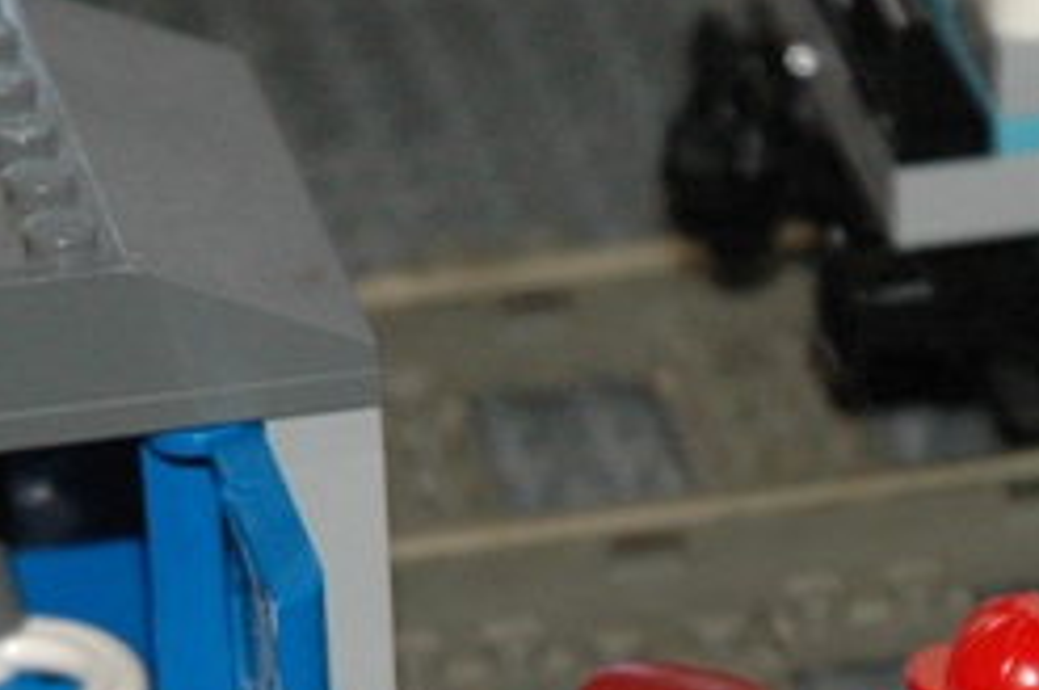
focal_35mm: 316
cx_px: 1338
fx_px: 9097
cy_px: 728
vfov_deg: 4.3
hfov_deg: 6.5
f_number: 5
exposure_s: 1/80
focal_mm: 65
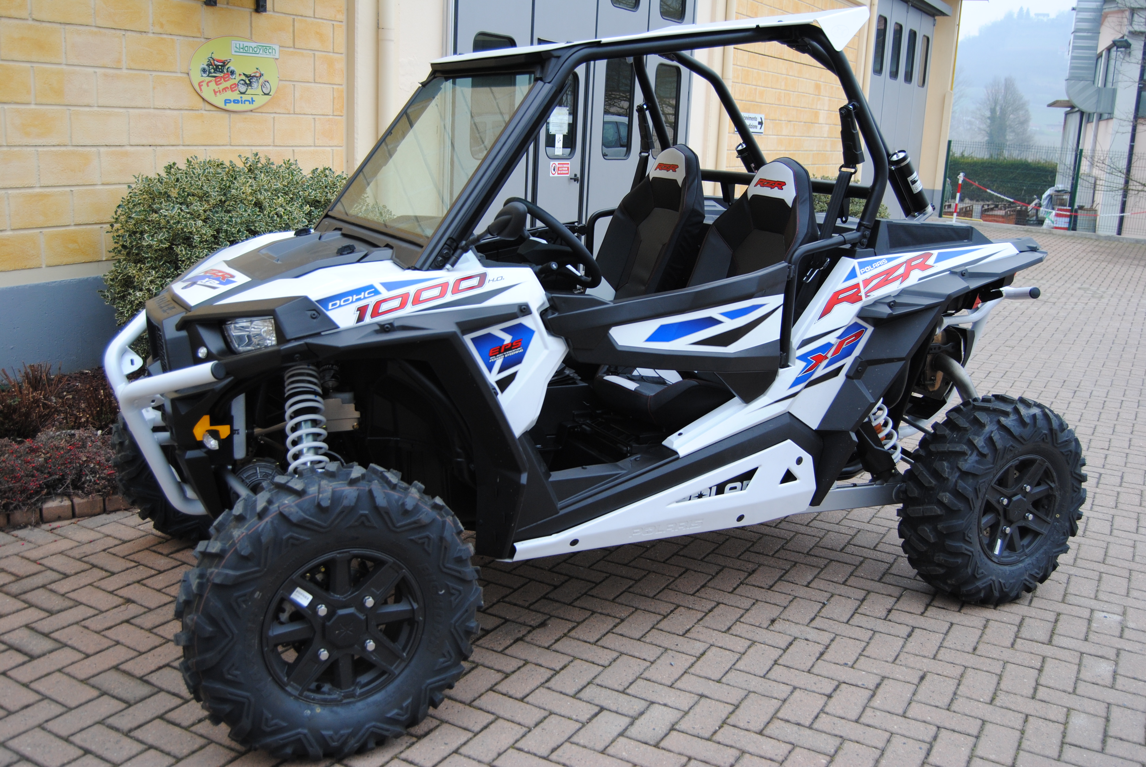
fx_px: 1052
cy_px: 384
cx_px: 573
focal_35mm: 33
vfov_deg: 40.1
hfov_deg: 57.2
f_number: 3.5
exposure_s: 1/50
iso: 200
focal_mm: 22
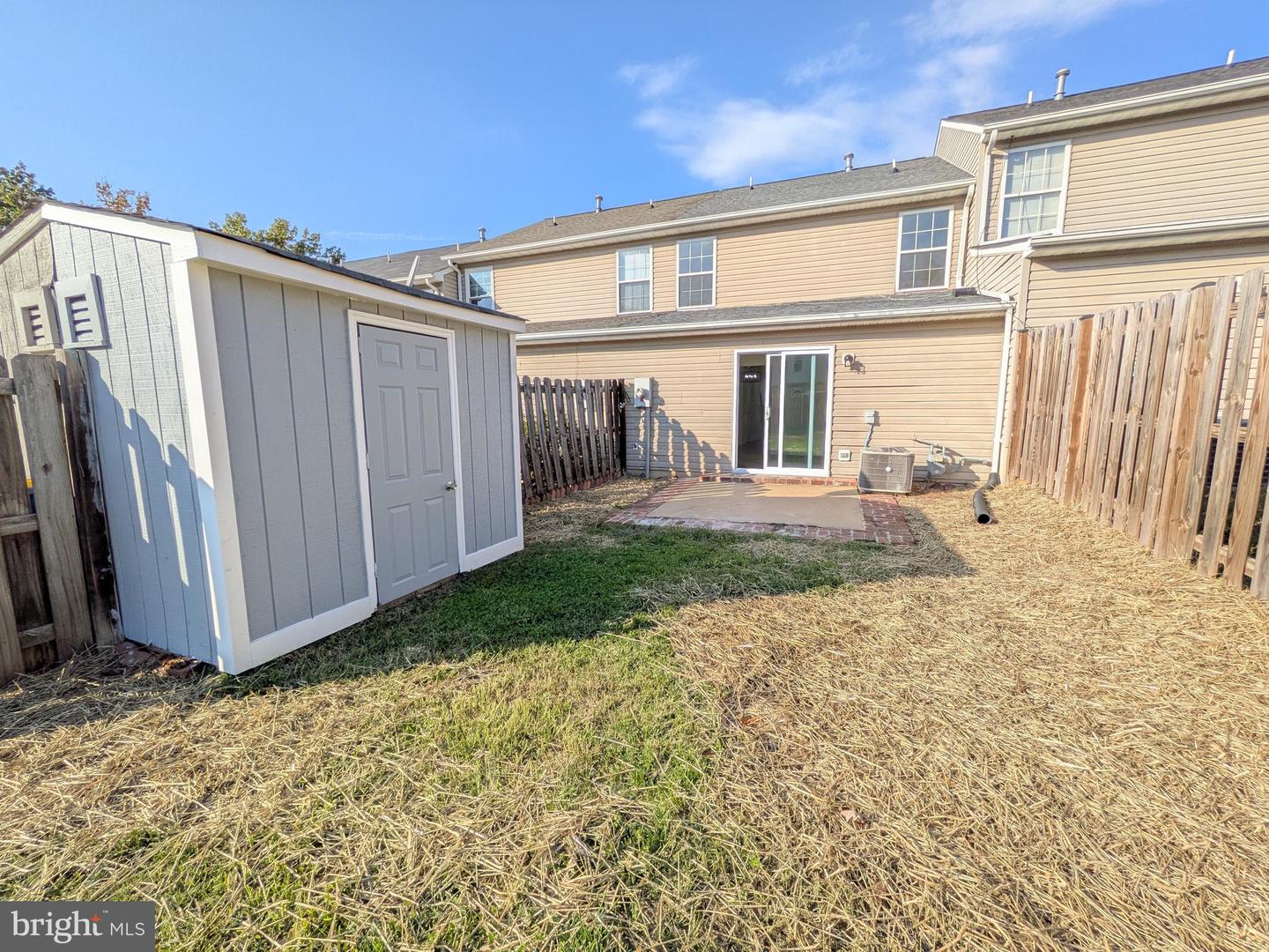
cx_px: 634
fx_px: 513
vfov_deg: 85.7
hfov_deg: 102.1
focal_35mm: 14
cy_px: 476
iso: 50
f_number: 2.2
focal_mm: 1.83
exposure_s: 1/1284
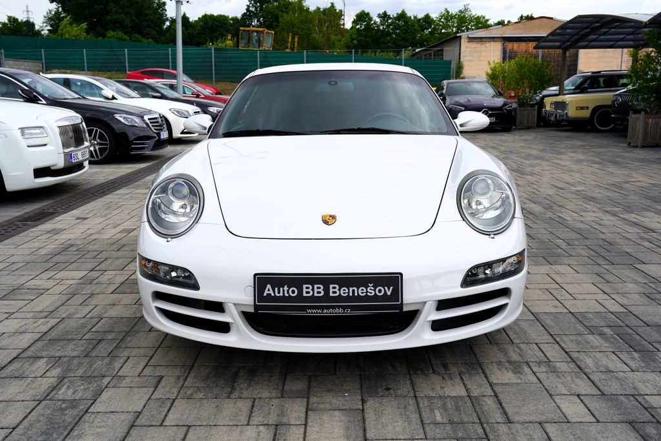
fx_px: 624
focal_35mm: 34
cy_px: 220
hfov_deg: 55.8
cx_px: 330
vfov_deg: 38.9
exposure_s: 1/125
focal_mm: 34
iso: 100
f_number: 8
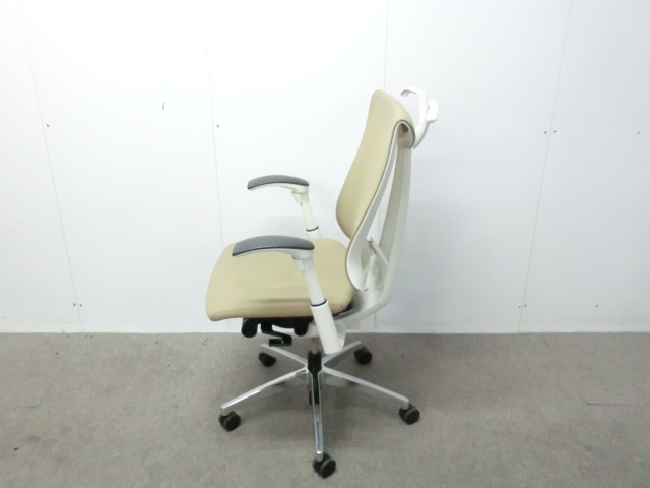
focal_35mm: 32
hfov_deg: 56.8
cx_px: 325
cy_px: 244
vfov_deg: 44.2
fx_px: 601
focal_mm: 5.8
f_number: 3.5
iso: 800
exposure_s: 1/40
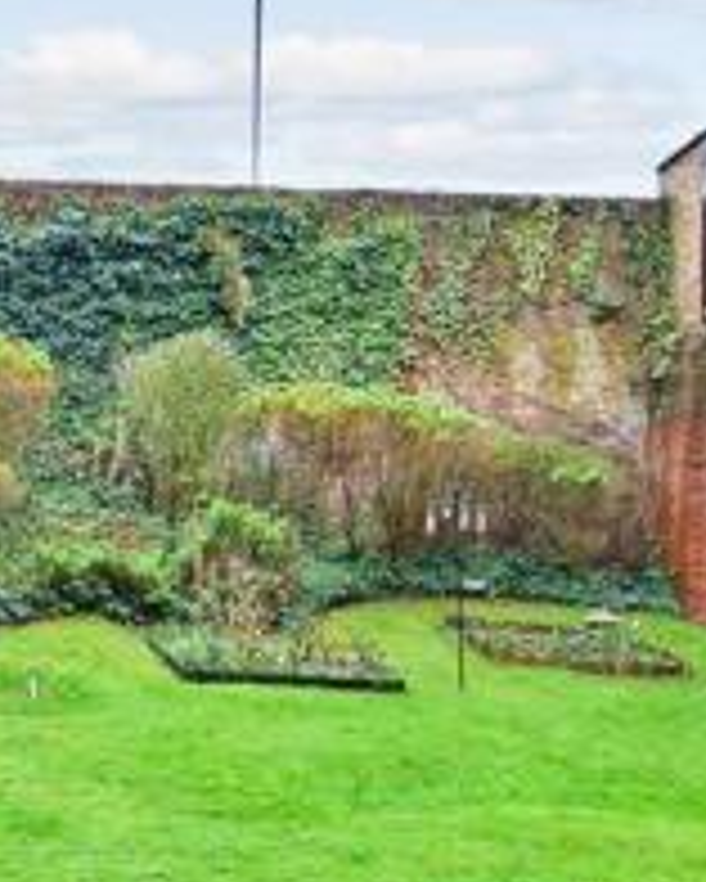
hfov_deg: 27.4
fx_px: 1227
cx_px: -189
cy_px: 601
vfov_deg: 39.0
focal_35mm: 47
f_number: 5
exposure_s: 1/100
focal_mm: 10
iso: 200
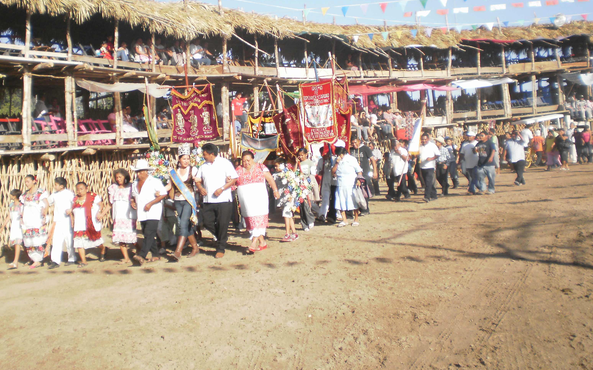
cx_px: 273
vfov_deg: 28.4
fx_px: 727
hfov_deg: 44.3
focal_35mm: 45
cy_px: 119
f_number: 3.1
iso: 100
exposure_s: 1/800
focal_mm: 6.3
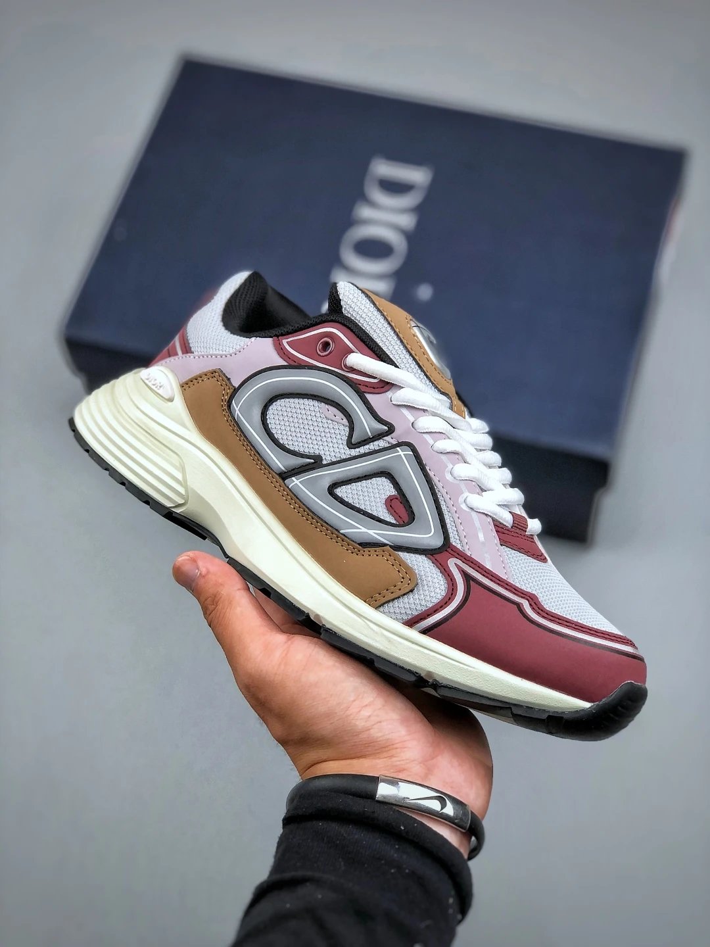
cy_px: 474
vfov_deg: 33.8
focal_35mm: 57
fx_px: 1559
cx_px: 355
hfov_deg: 25.7
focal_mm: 6.6
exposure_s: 1/50
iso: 20
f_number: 2.8
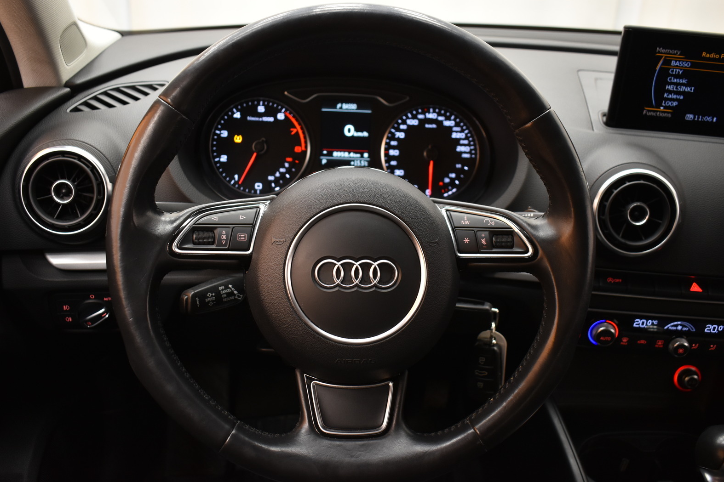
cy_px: 245
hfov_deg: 53.8
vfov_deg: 37.3
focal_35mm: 36
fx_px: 714
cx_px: 357
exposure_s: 1/40
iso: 800
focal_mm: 23
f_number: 3.8
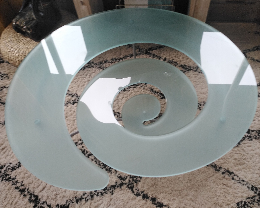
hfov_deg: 62.2
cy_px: 106
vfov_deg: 51.5
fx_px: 215
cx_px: 134
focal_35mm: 28
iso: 134
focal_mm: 3.62
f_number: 1.8
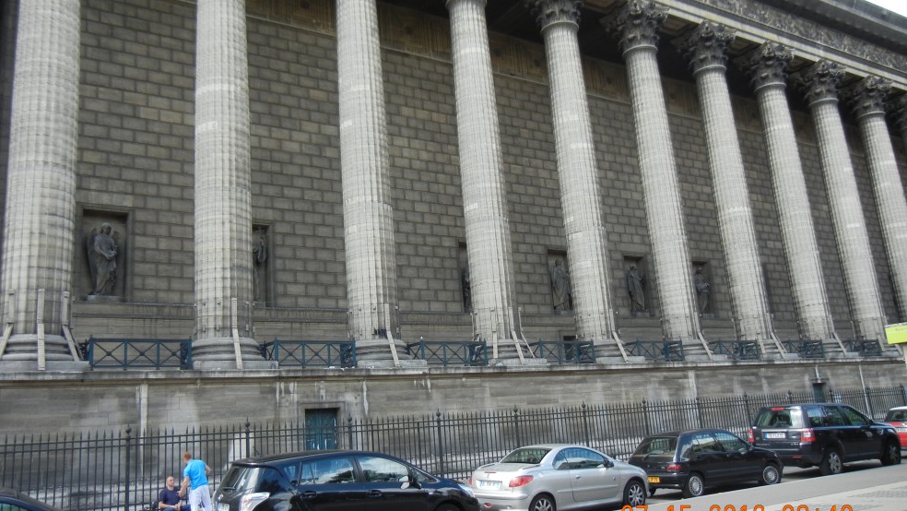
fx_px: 818
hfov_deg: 58.0
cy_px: 236
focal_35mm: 34
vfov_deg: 34.7
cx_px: 439
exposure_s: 1/349
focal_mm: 5.4
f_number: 3.5
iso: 160
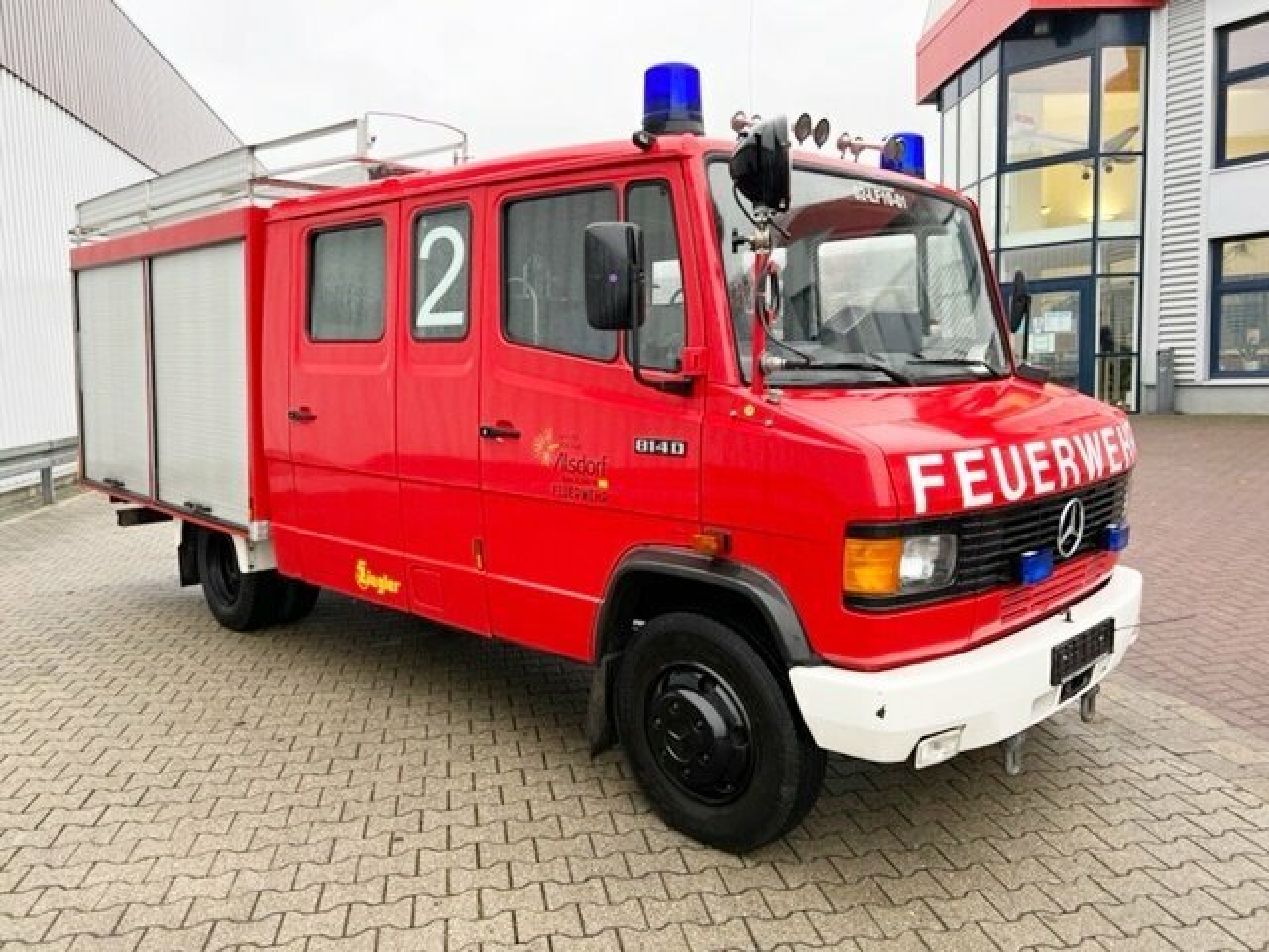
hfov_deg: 67.3
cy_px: 476
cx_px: 634
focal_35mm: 26
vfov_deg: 53.1
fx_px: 953
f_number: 1.5
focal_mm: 5.7
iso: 80
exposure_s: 1/121
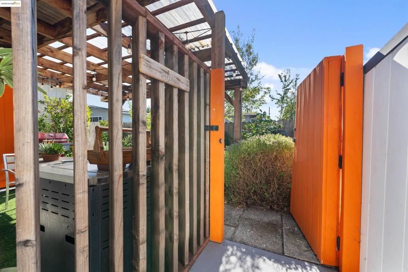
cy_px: 136
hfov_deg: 104.2
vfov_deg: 81.2
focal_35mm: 14
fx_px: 159
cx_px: 204
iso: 64
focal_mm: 14
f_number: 8
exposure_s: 1/13
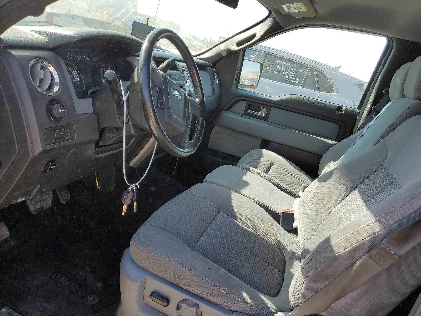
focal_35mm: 26
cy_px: 158
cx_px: 210
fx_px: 316
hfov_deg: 67.3
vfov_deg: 53.1
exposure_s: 1/667
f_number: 1.5
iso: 50
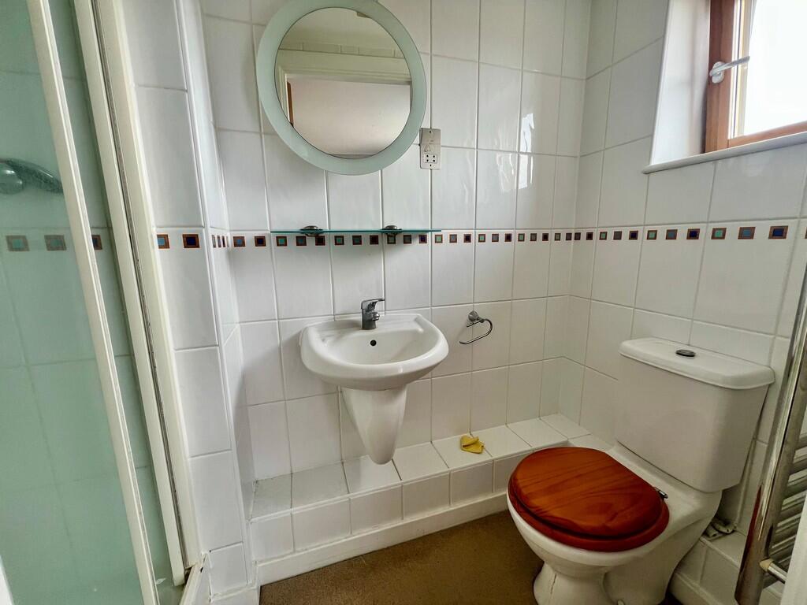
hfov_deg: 106.2
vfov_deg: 89.9
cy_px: 302
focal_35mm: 13
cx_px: 404
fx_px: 303
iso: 50
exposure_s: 1/99
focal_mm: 1.57
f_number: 1.8
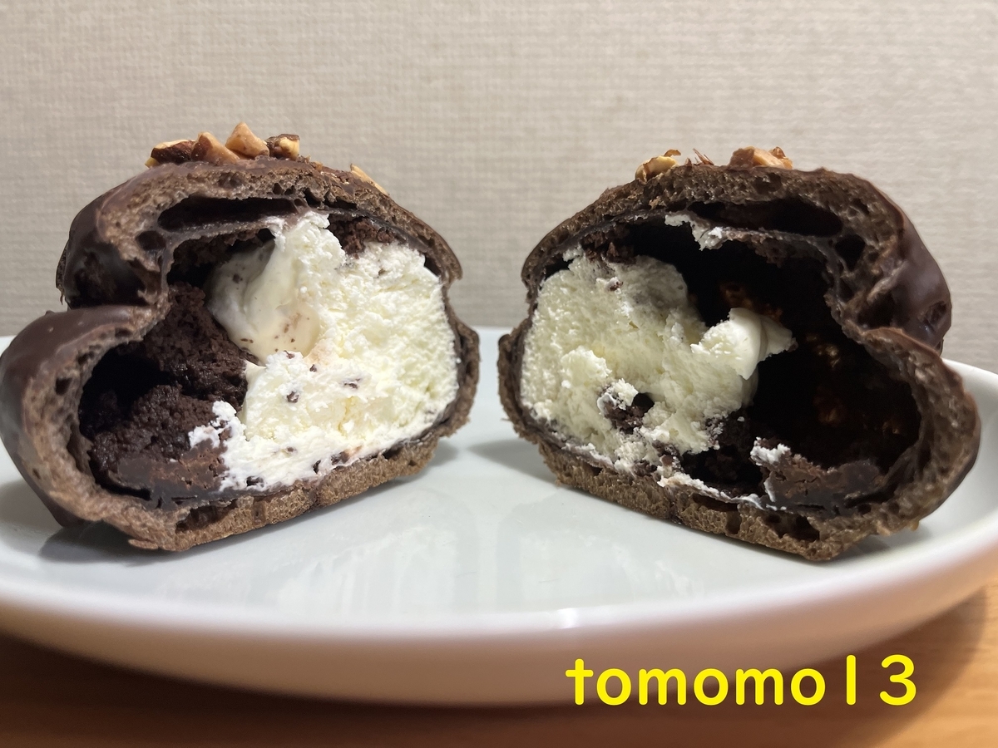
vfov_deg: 53.1
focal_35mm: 26
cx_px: 499
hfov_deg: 67.3
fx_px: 750
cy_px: 374
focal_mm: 5.1
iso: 125
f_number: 1.6
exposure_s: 1/100
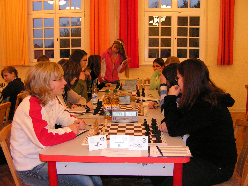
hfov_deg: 51.4
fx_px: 258
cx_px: 124
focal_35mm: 36
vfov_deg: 39.7
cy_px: 93
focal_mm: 6
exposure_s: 1/40
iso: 200
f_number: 3.2
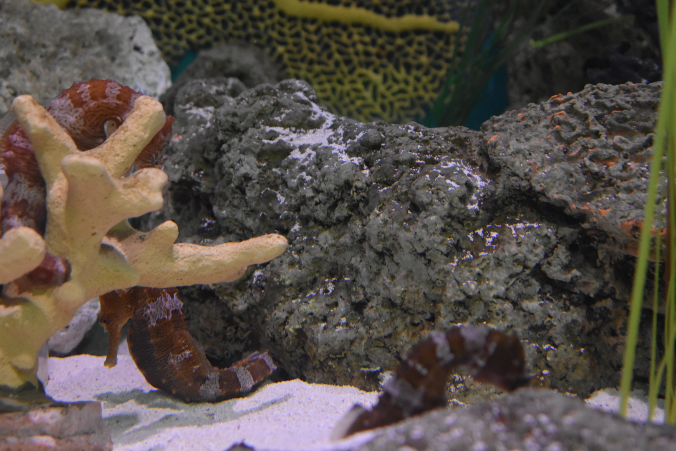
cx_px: 338
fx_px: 1549
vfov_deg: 16.6
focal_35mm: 82
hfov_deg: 24.6
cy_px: 226
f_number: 5.6
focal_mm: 55
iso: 3200
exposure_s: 1/30
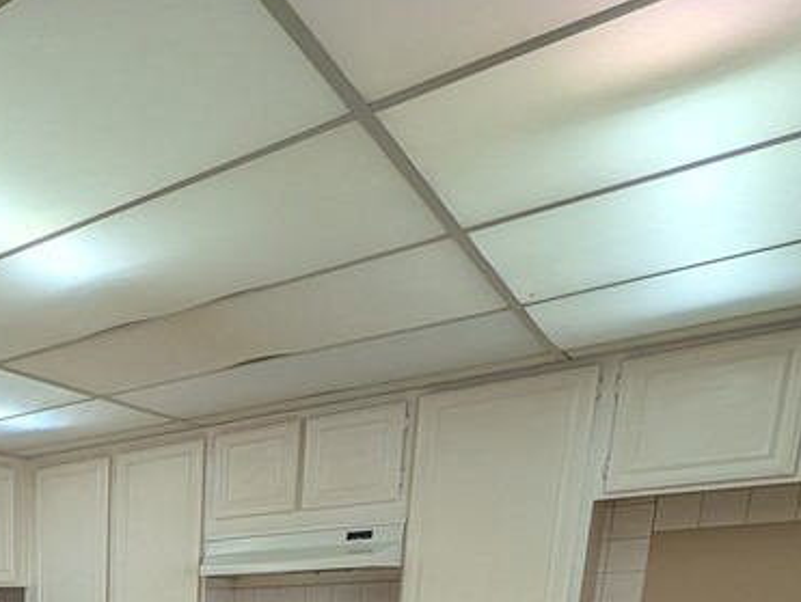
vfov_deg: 31.4
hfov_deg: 42.3
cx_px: -98
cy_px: 811
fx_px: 764
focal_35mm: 33
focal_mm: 2.02
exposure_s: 1/580
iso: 52
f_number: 1.7
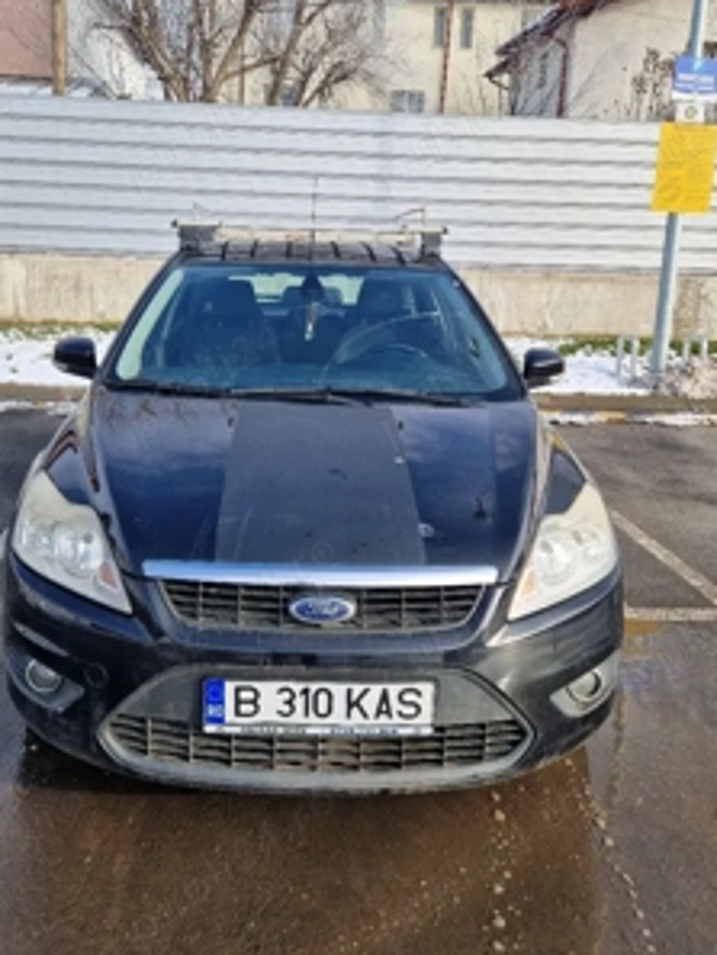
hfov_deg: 45.3
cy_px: 402
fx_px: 856
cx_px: 296
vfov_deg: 58.0
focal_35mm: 31
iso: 50
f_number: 1.8
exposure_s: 1/1111
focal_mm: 5.4
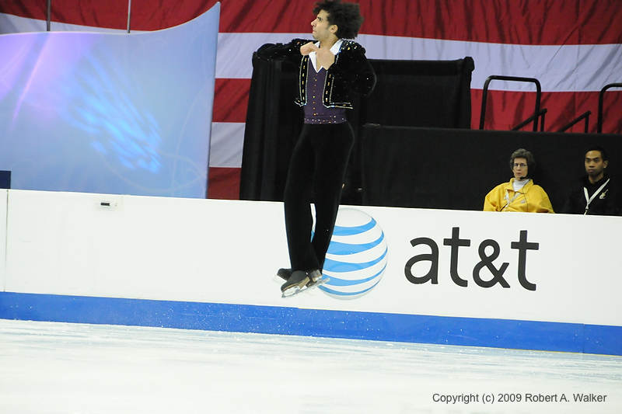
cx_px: 311
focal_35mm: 255
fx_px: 4405
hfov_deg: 8.1
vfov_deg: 5.4
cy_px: 207
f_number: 5.6
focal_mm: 170
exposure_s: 1/500
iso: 3200
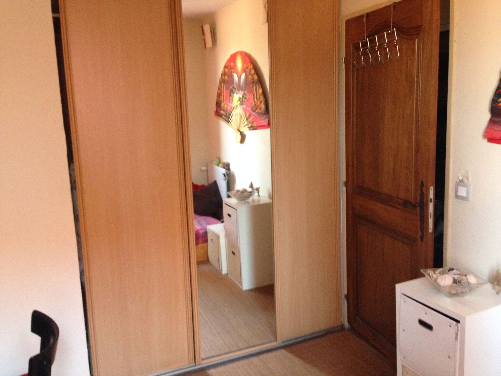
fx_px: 478
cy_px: 188
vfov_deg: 42.9
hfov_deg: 55.4
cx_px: 250
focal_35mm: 33
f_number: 2.4
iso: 400
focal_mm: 4.12
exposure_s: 1/17
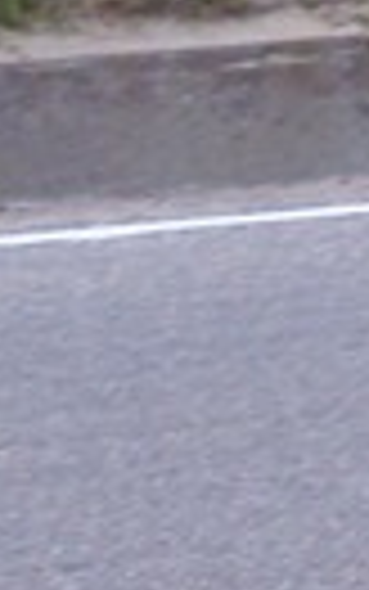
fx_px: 6863
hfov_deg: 3.1
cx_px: 248
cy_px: -563
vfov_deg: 4.8
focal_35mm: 427
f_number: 3.6
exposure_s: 1/60
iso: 100
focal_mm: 10.8
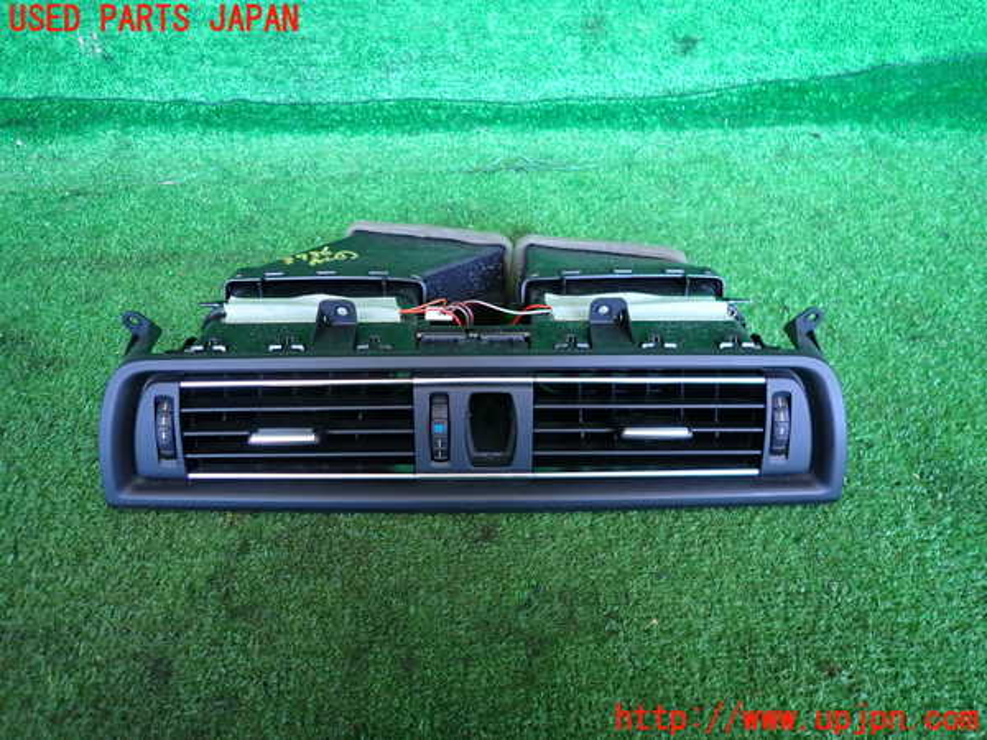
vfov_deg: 54.9
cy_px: 370
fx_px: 713
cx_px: 494
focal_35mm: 25
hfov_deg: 69.4
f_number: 2
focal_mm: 4.5
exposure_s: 1/30
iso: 250
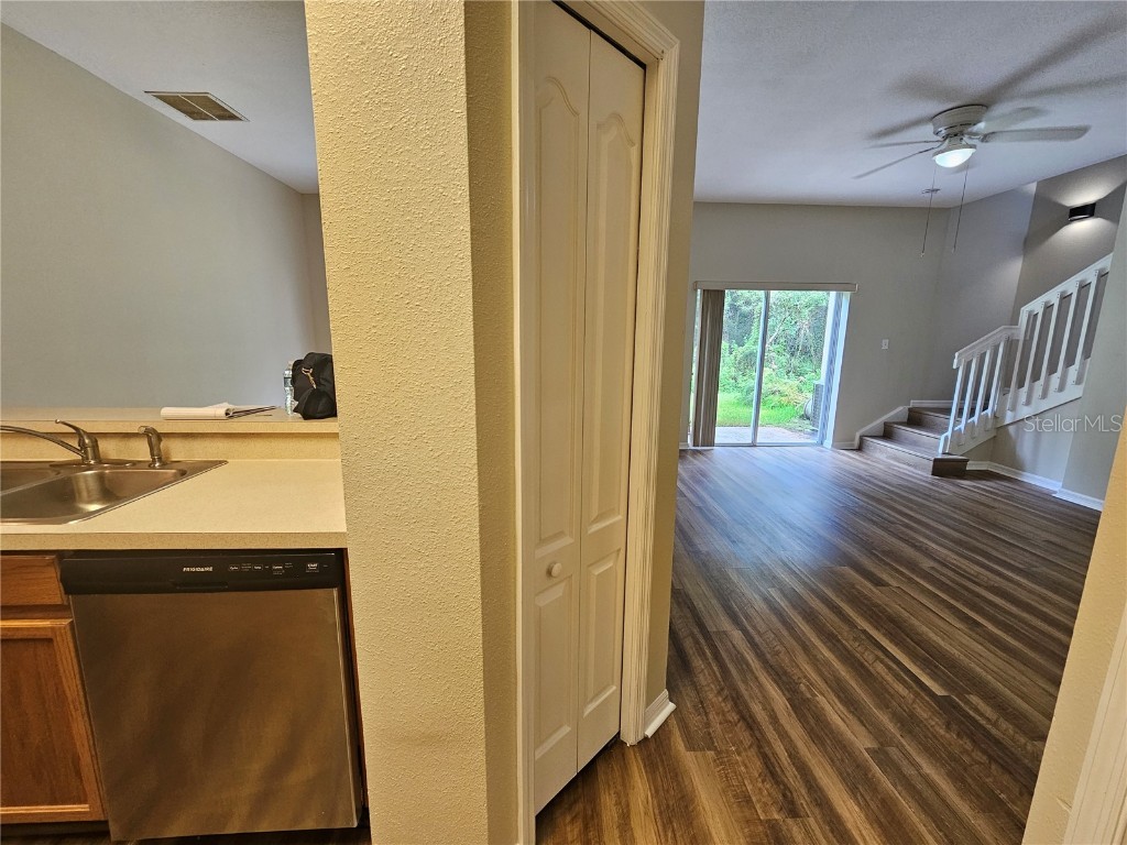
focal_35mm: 13
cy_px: 422
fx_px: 423
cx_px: 564
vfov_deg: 89.9
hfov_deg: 106.2
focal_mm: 2.2
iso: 125
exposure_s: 1/59
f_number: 2.2
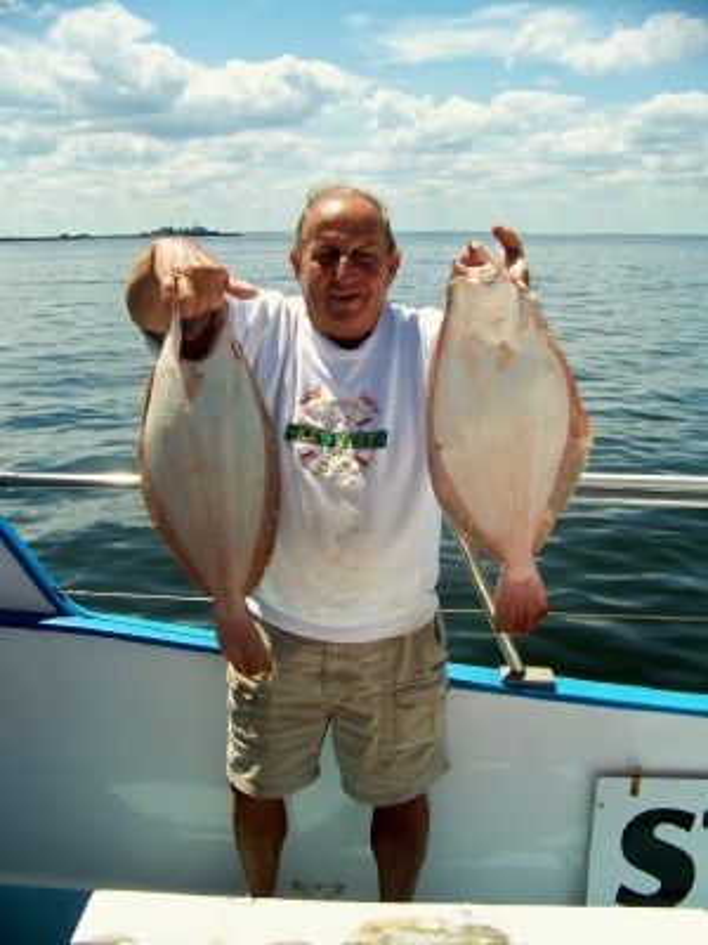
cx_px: 354
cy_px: 472
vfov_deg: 51.4
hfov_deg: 39.7
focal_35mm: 36
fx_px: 982
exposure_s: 1/800
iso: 64
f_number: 2.8
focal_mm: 5.85
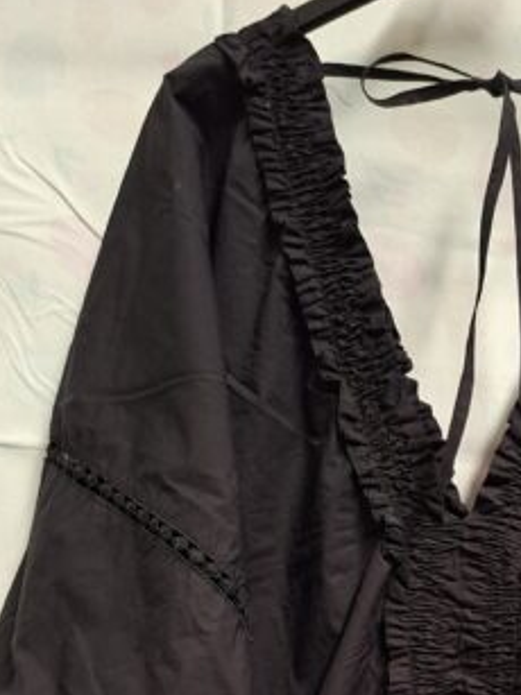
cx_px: 553
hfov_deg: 23.1
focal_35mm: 60
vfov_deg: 28.0
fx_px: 1205
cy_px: 840
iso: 320
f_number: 1.8
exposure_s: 1/50
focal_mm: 5.54
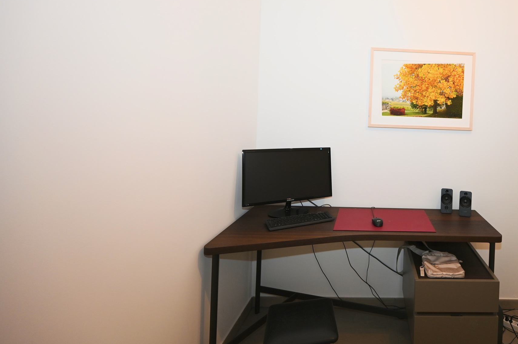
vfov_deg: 58.2
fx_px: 302
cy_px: 118
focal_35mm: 21
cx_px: 383
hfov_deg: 75.8
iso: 280
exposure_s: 1/60
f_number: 4
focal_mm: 14
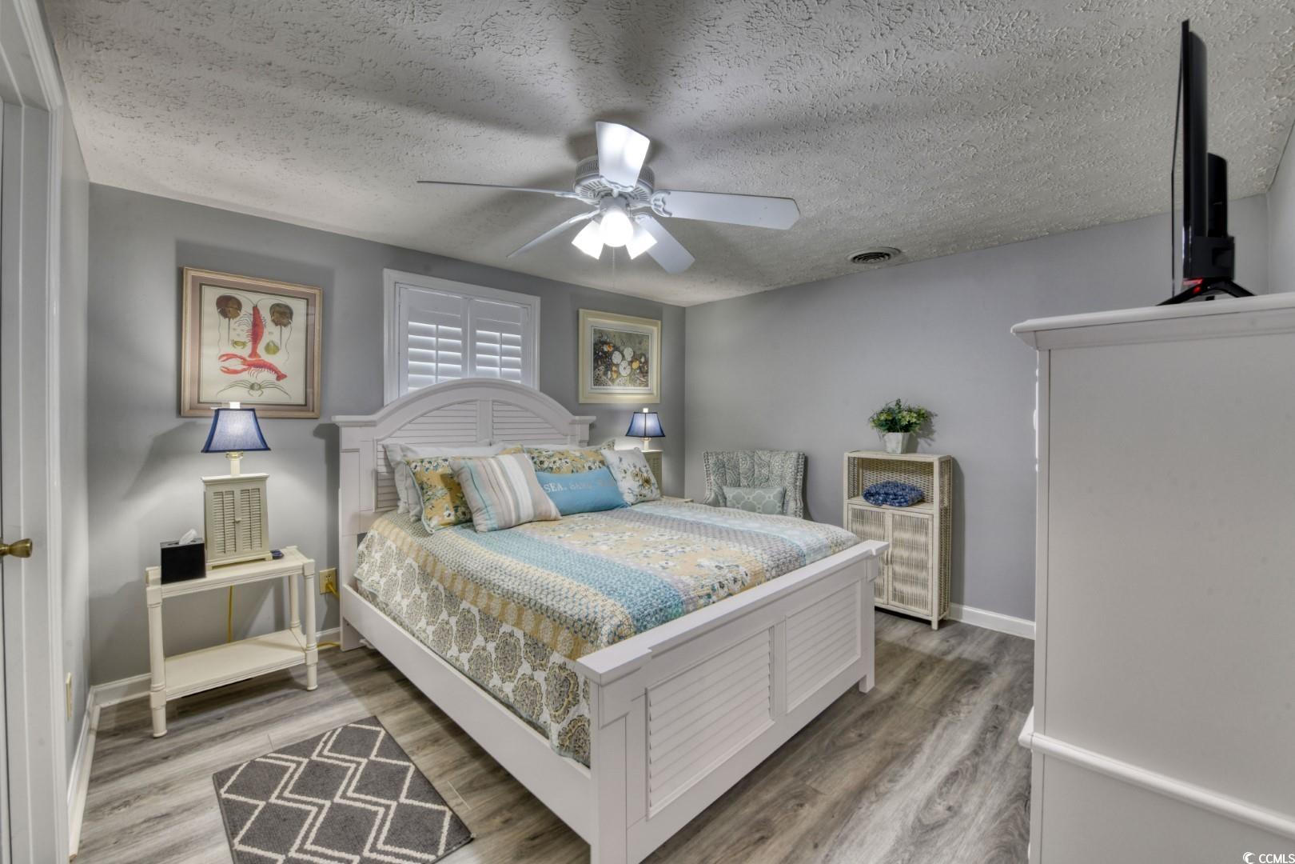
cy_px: 432
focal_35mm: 14
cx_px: 648
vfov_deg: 81.2
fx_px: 504
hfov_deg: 104.3
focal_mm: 14
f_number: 11
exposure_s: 1/2.5
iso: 320
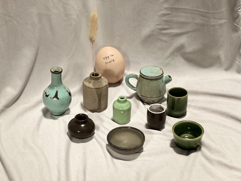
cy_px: 90
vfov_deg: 19.1
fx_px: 536
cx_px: 120
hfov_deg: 25.3
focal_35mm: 77
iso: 250
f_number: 2.8
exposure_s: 1/40
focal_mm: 9
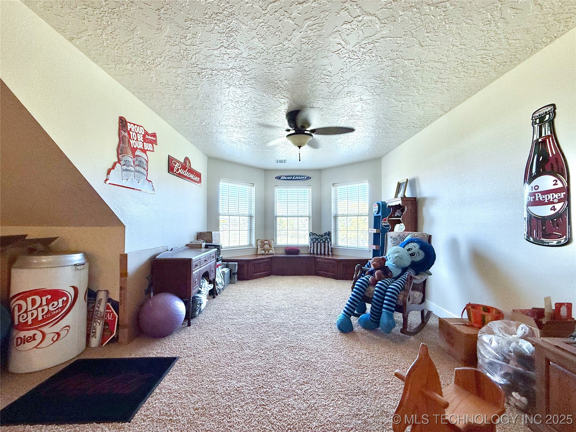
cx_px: 288
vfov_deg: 85.7
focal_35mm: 14
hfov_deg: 102.1
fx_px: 233
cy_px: 216
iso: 125
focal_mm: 2.22
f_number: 2.2
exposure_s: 1/99
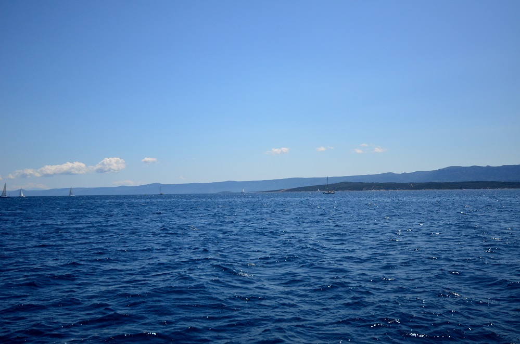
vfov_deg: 36.7
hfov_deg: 53.2
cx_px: 260
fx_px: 519
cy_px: 172
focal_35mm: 36
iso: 400
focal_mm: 24
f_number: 4
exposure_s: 1/5000
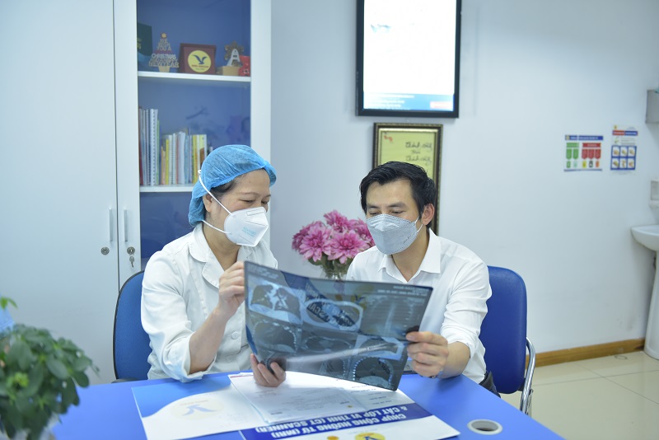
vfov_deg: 36.9
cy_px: 220
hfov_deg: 53.1
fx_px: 659
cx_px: 330
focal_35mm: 36
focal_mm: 36
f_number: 2.8
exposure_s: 1/125
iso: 1250
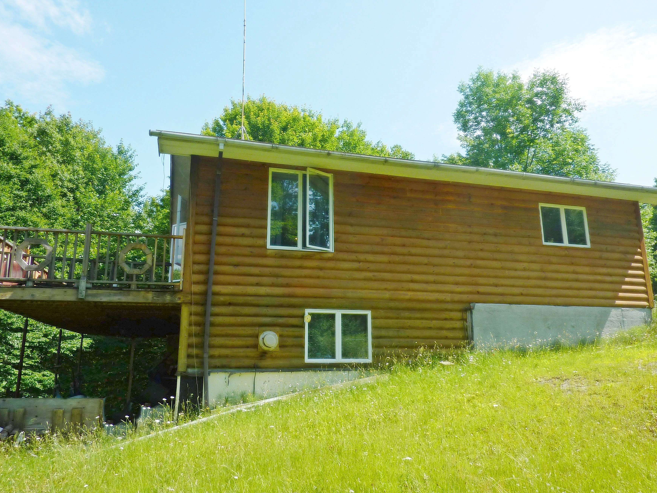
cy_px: 244
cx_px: 331
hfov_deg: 67.3
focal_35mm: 26
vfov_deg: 53.1
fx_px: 493
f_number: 4
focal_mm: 4.1
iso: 80
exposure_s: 1/400
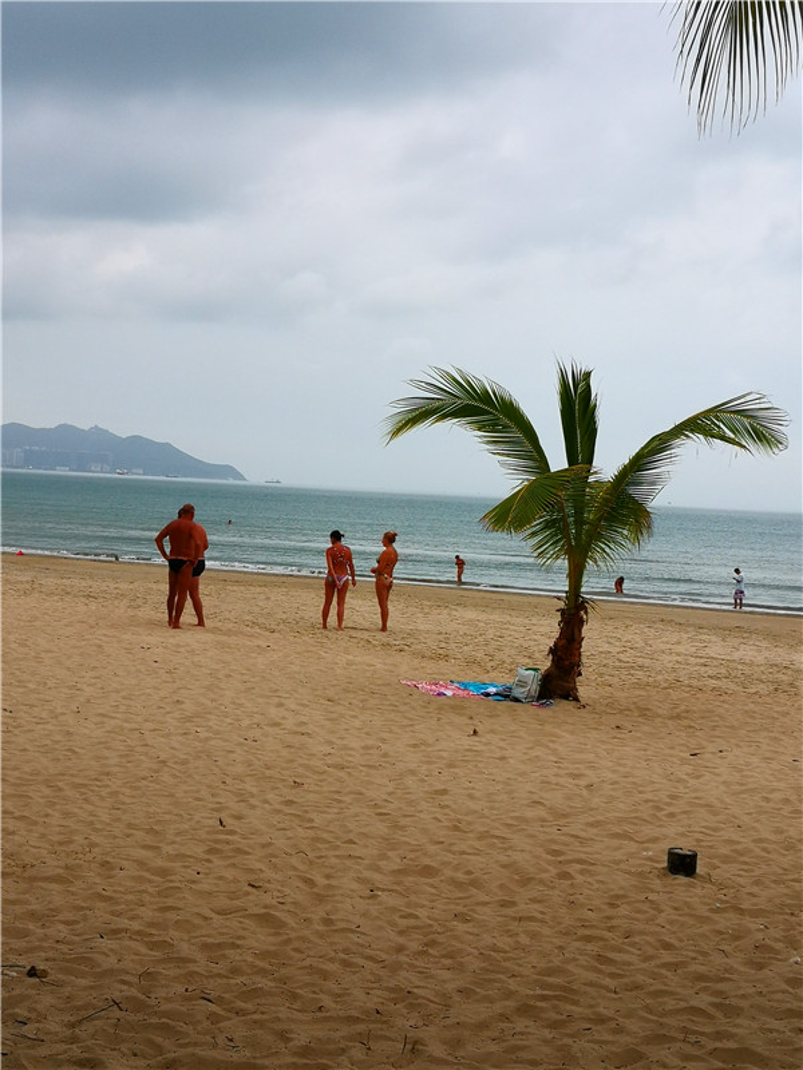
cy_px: 535
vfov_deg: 35.5
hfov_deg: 27.0
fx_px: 1670
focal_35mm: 54
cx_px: 402
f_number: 1.6
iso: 50
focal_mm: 3.95
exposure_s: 1/2283
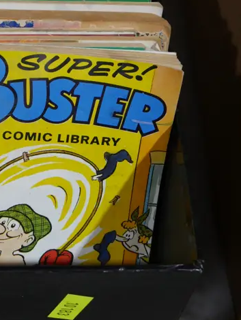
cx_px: -9
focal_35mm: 122
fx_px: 1131
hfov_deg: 12.0
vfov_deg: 16.1
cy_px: 115
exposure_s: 1/60
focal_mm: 28
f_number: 5.3
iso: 640
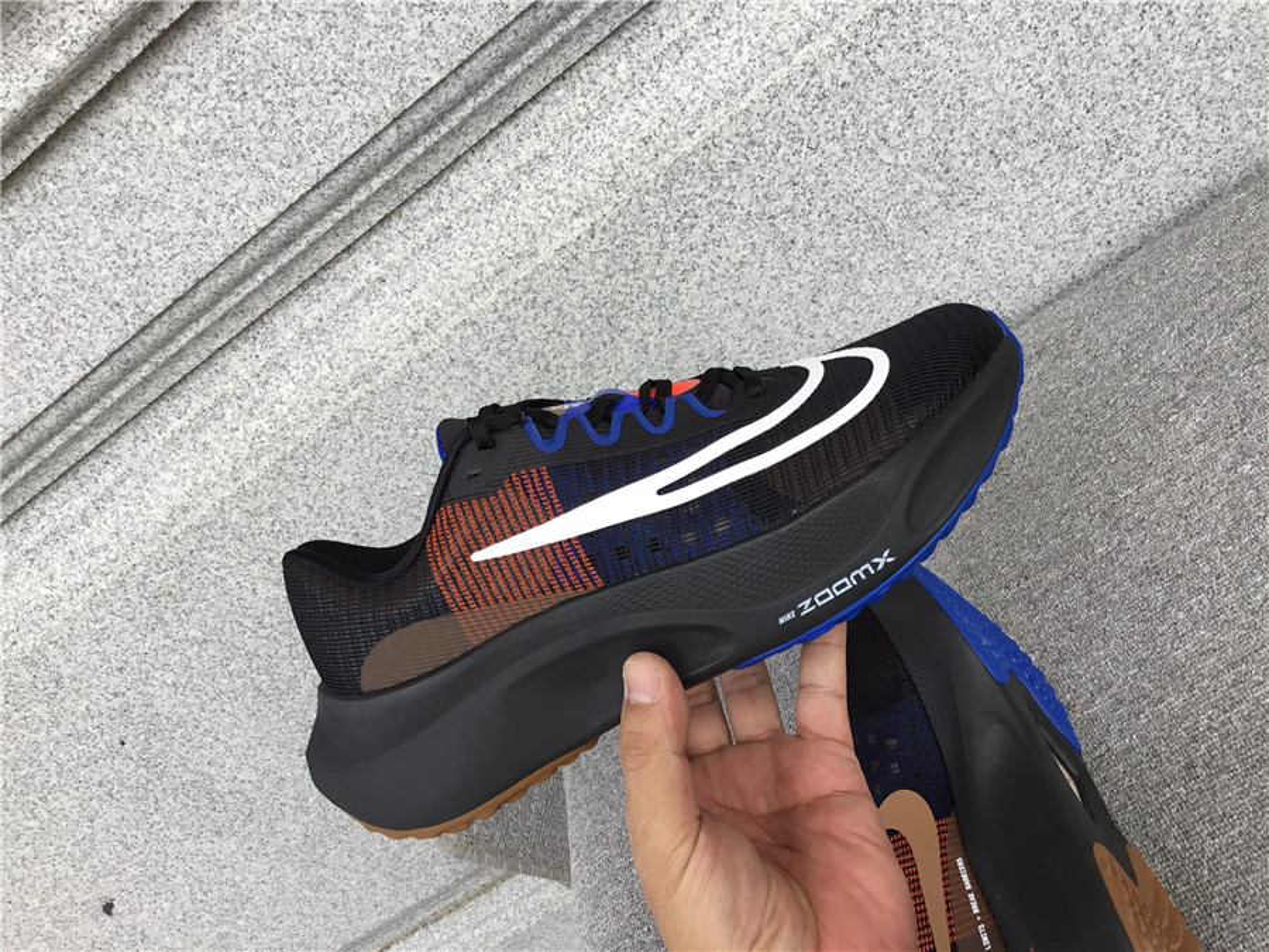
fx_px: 1136
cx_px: 634
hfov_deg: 58.4
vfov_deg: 45.4
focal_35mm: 31
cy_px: 476
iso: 25
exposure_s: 1/182
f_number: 2.4
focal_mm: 3.3
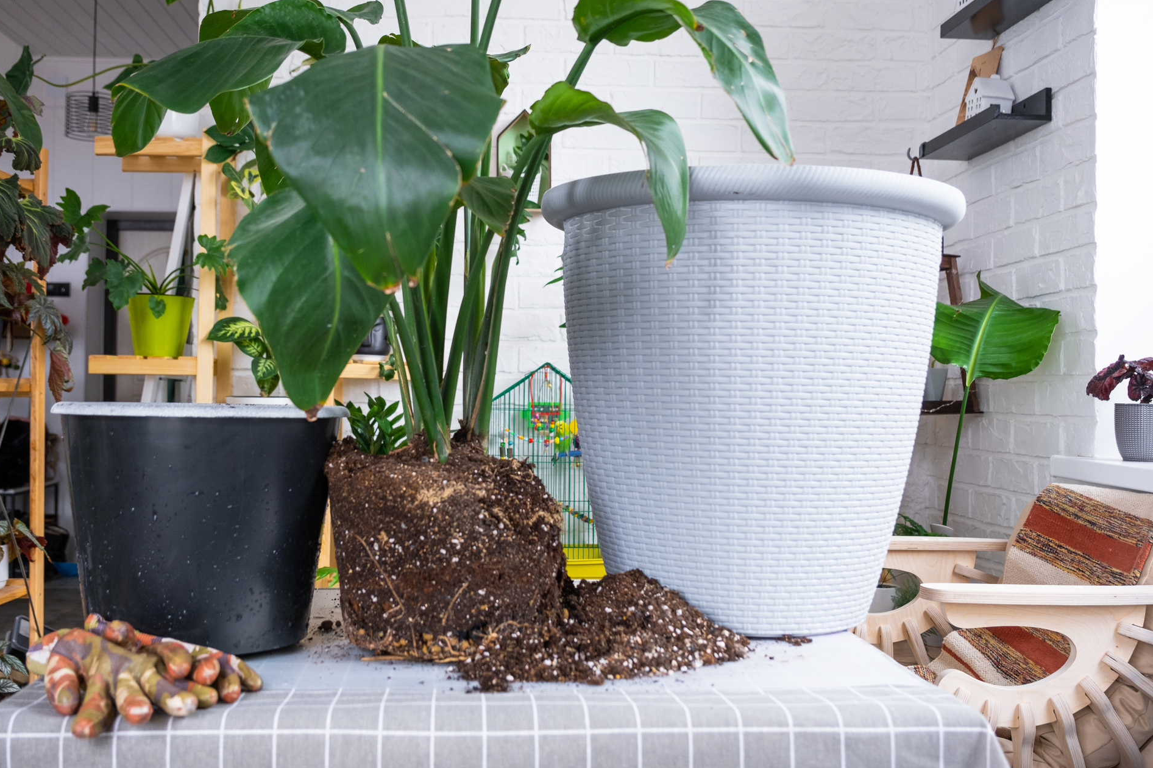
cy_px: 366
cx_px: 553
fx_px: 1185
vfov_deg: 35.9
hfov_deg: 51.9
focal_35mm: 37
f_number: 4
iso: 250
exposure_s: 1/30
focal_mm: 23.5
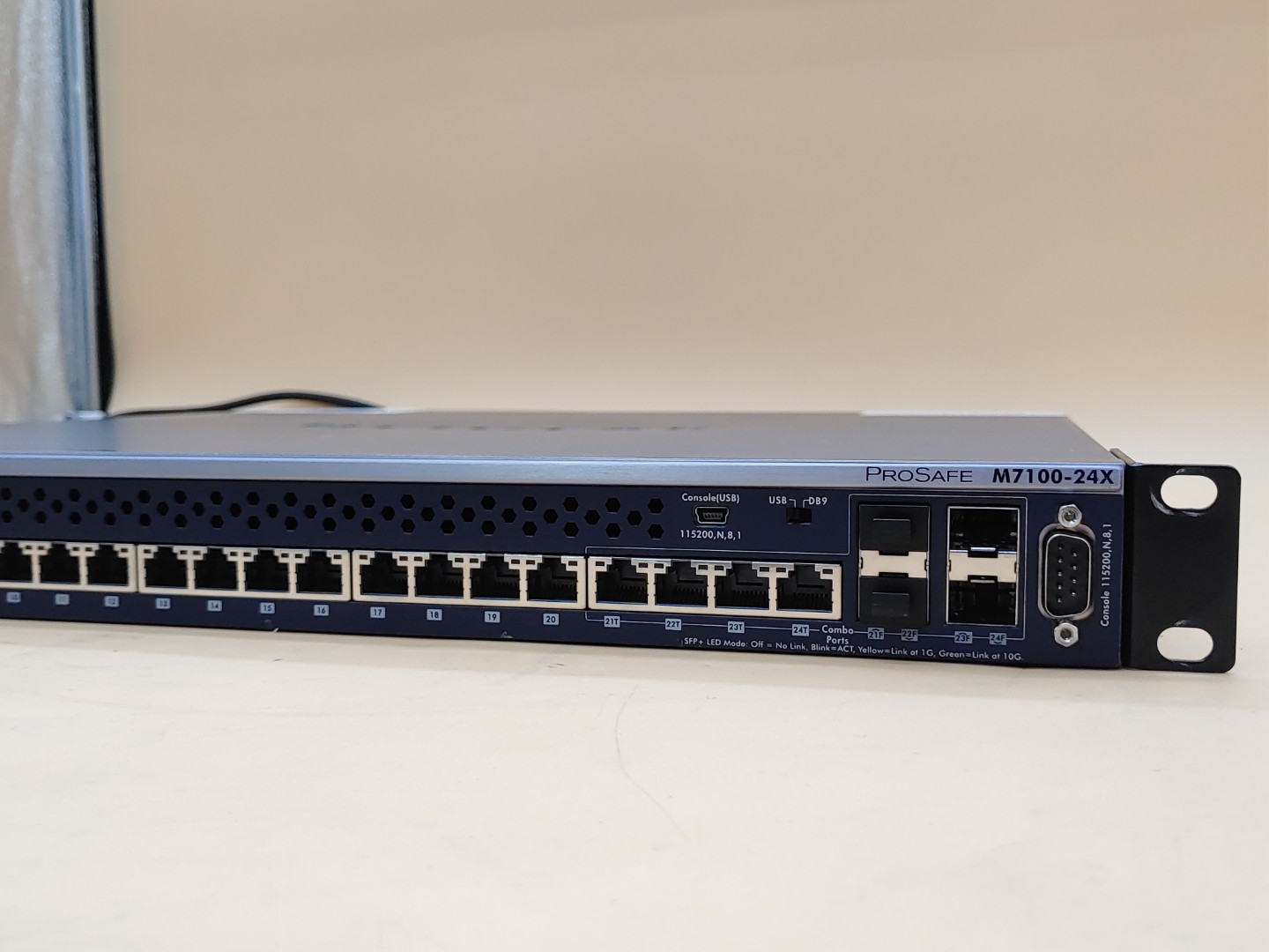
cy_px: 476
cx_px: 634
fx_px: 1320
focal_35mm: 36
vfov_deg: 39.7
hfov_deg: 51.4
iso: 100
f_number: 1.8
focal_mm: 4.36
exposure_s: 1/120
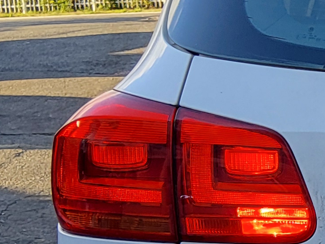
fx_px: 1361
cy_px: 272
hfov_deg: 11.6
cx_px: 731
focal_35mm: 145
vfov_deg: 10.1
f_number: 1.8
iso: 12
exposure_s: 1/120
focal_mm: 3.98
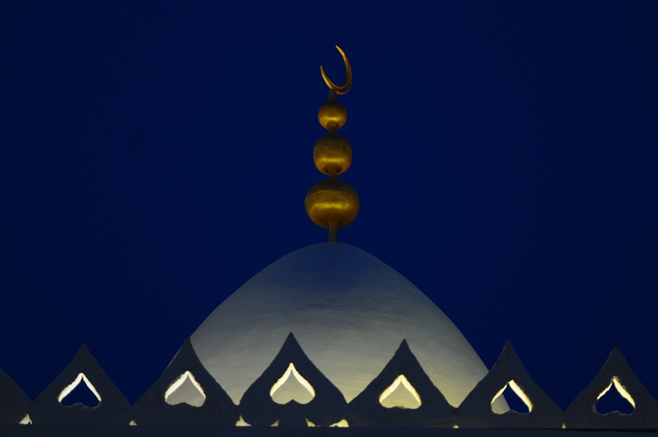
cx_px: 329
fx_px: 2793
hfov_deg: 13.4
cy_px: 218
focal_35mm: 153
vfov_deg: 8.9
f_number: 2.8
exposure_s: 1/45
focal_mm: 102
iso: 400
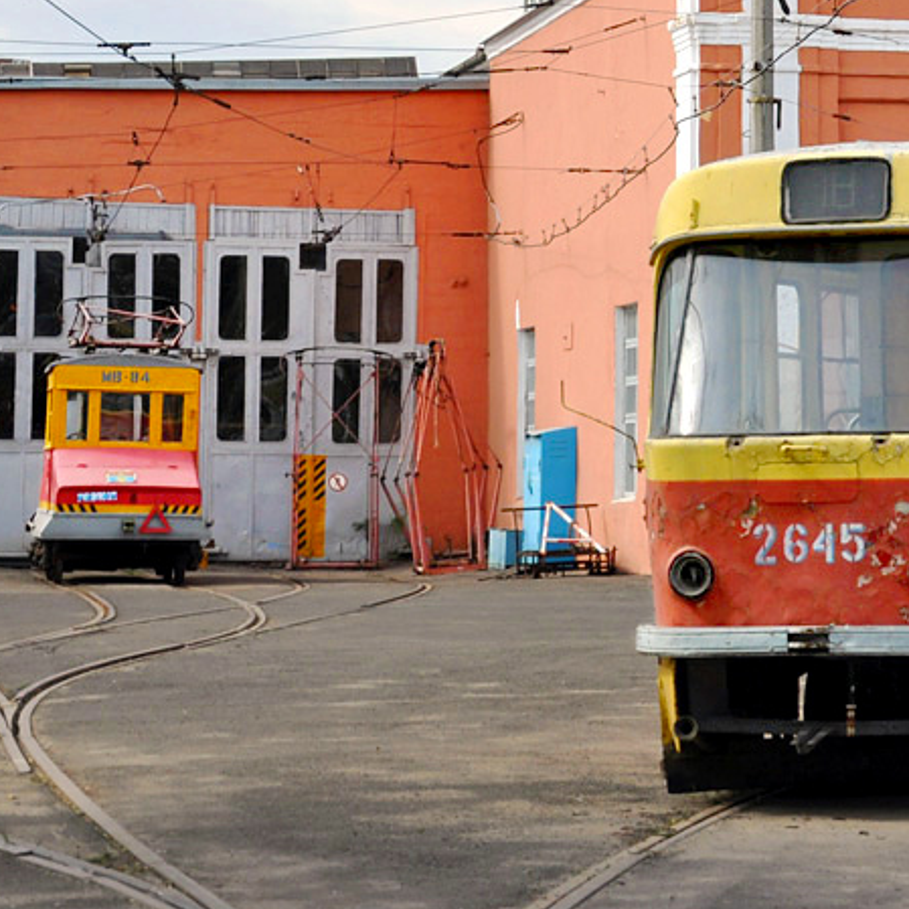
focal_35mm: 109
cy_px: 264
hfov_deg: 15.5
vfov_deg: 15.9
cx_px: 1057
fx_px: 3238
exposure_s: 1/500
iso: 200
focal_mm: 32
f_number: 8
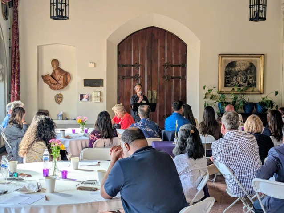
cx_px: 142
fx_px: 402
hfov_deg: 38.9
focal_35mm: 49
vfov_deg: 29.7
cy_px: 106
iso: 32
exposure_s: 1/81.1
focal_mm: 6.9
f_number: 1.68
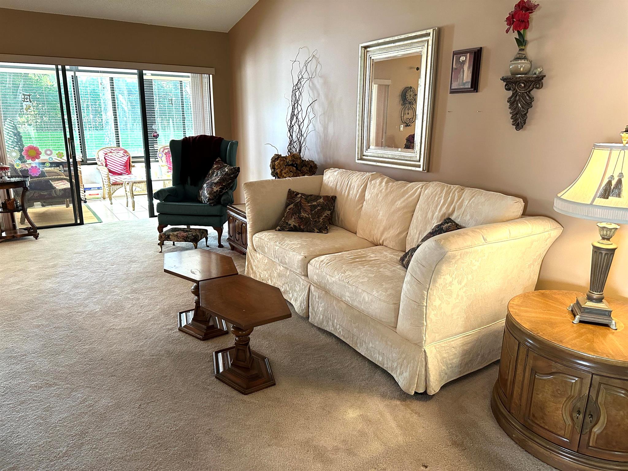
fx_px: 435
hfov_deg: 71.6
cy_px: 236
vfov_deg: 56.8
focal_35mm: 24
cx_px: 314
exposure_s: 1/60
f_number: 1.78
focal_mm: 6.86
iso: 400
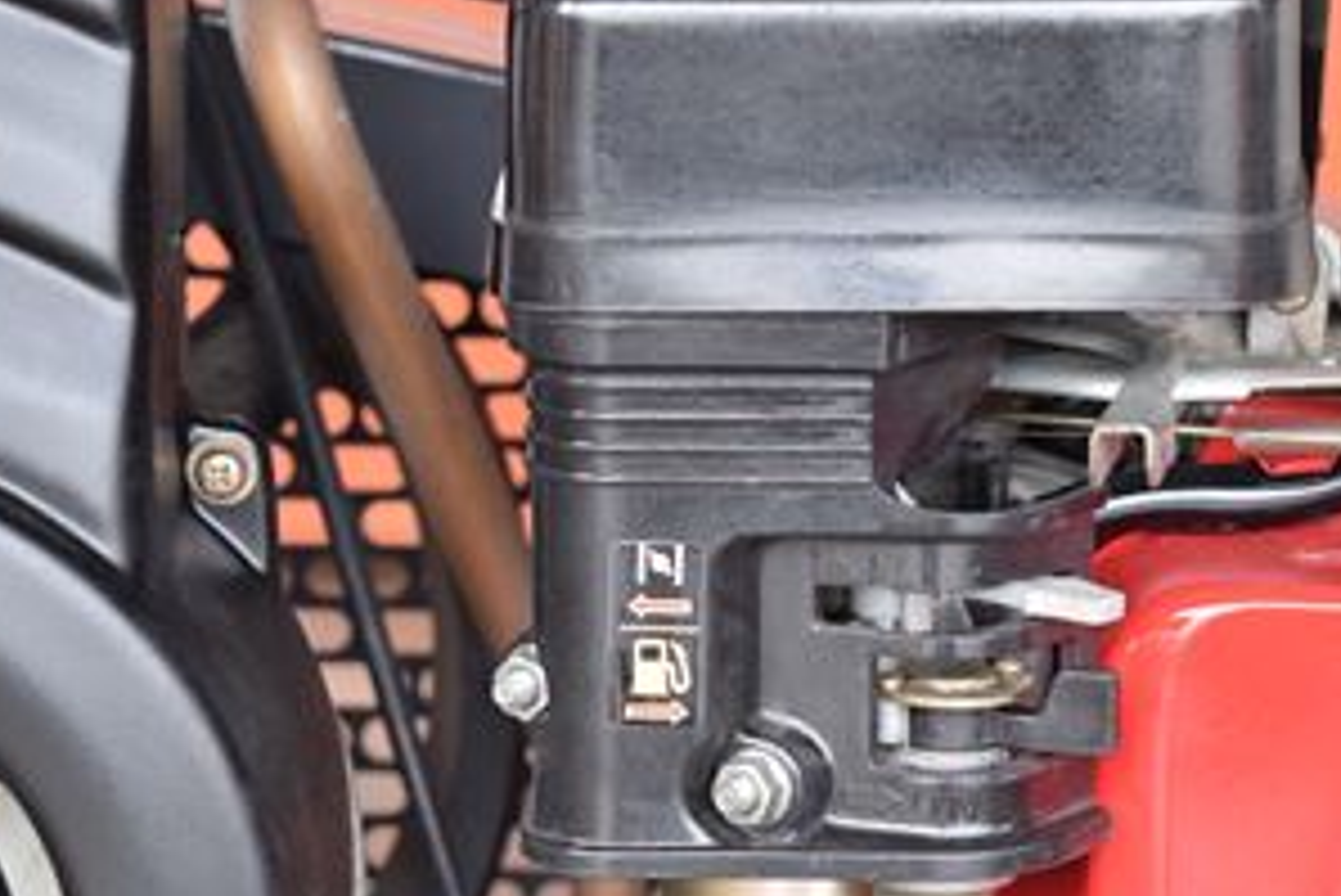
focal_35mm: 164
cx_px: 918
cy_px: 513
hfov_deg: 12.5
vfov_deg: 8.4
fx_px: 6106
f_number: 6.3
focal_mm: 65
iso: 1250
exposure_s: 1/320
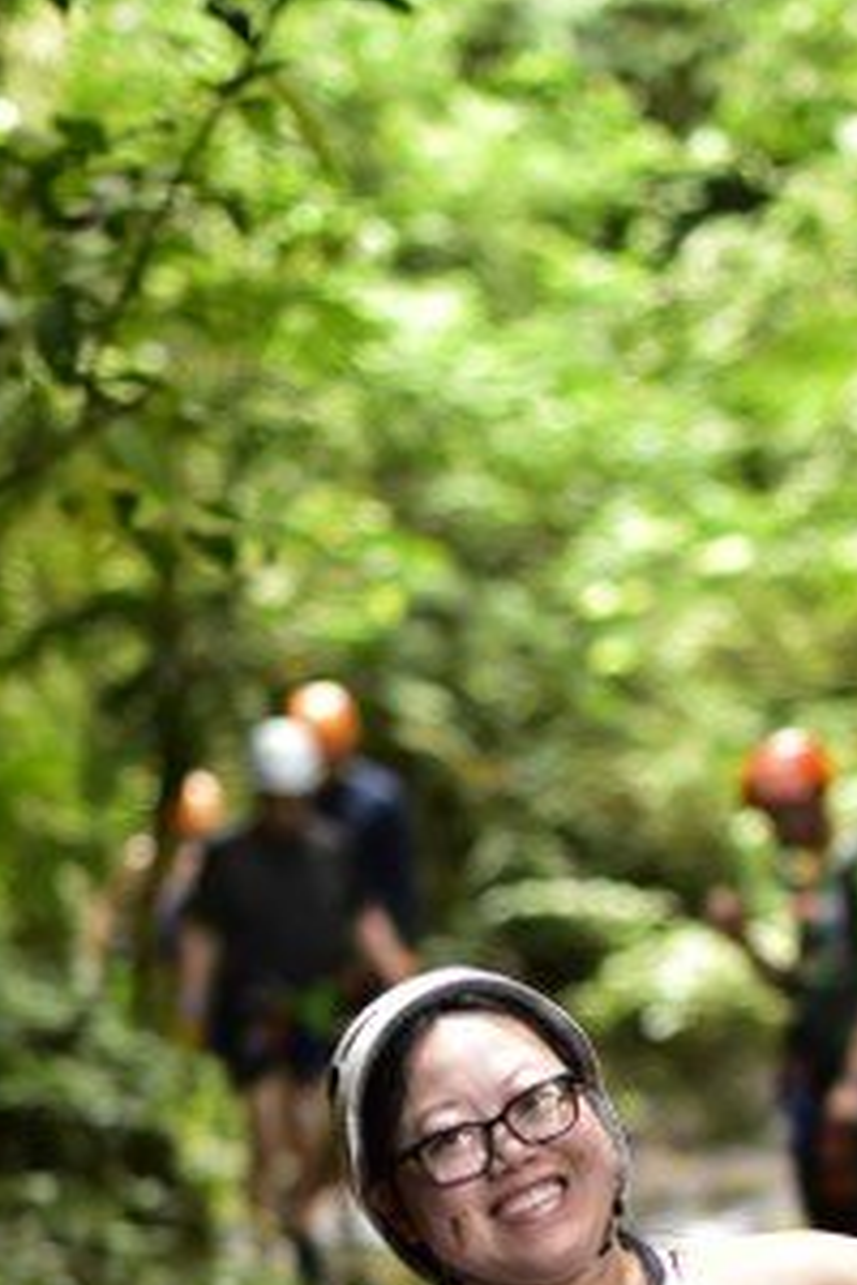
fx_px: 5713
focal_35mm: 160
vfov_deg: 12.7
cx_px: 628
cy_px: 1345
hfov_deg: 8.6
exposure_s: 1/200
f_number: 1.4
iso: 640
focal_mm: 50
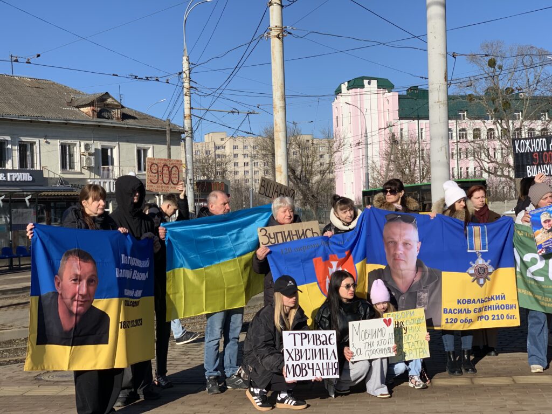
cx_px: 276
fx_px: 829
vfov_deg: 28.0
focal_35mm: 52
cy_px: 207
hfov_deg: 36.8
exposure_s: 1/592
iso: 16
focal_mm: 6
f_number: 2.4
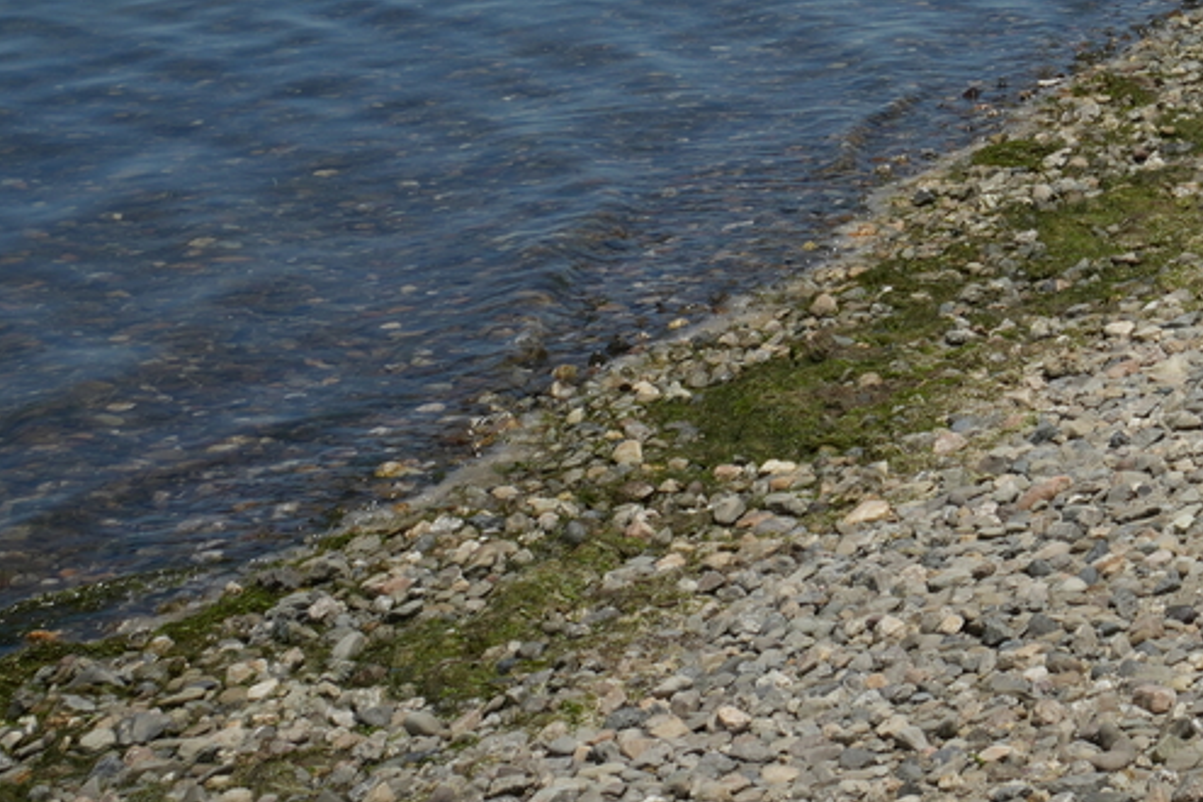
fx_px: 4377
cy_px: -736
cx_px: 1874
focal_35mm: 131
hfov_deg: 14.5
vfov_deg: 9.8
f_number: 18
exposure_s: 1/100
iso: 100
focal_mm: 30
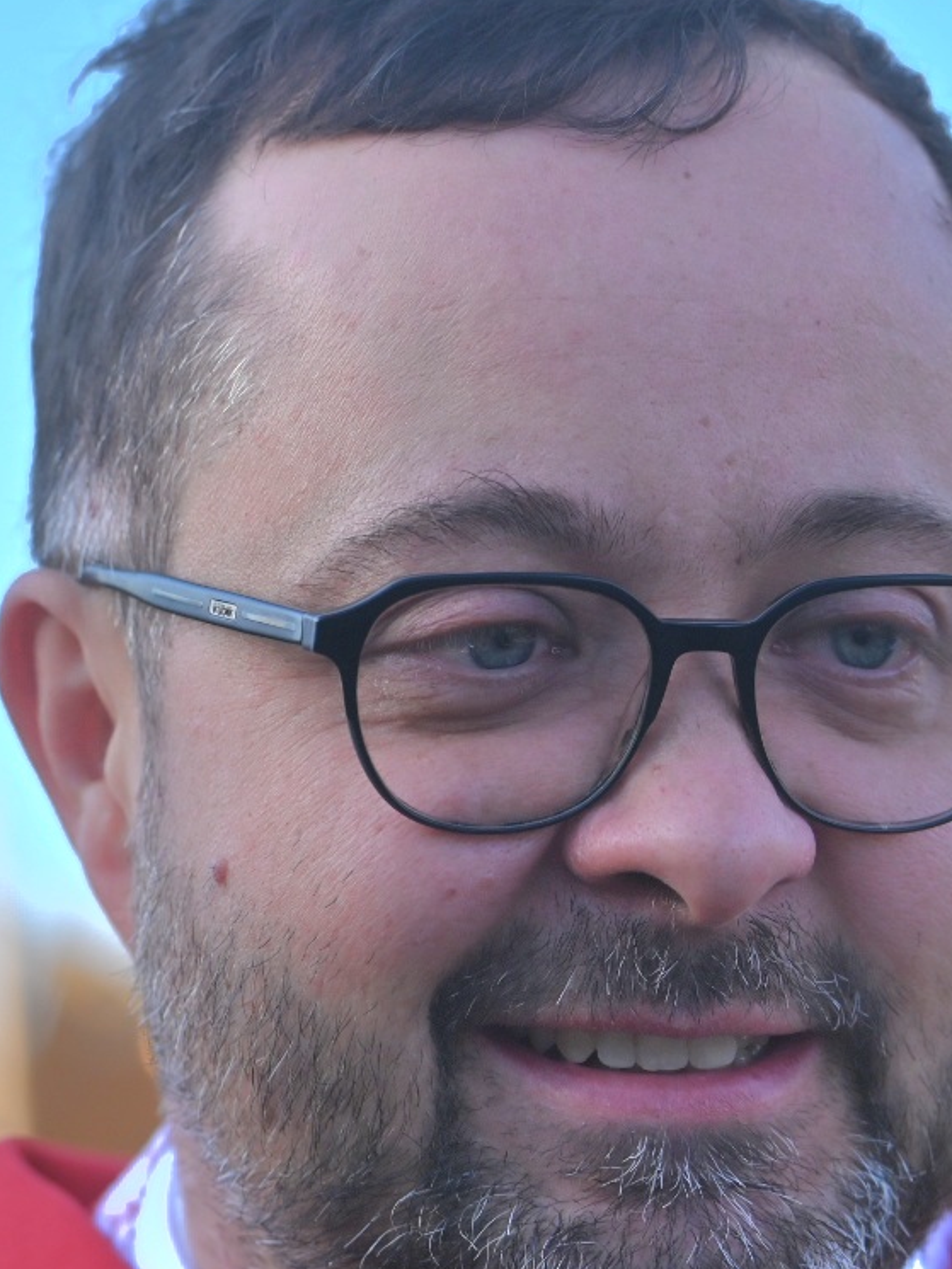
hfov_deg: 6.5
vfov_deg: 8.6
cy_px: 680
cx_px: 463
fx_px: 8431
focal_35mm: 230
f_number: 4.5
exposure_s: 1/400
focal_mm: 110
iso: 100
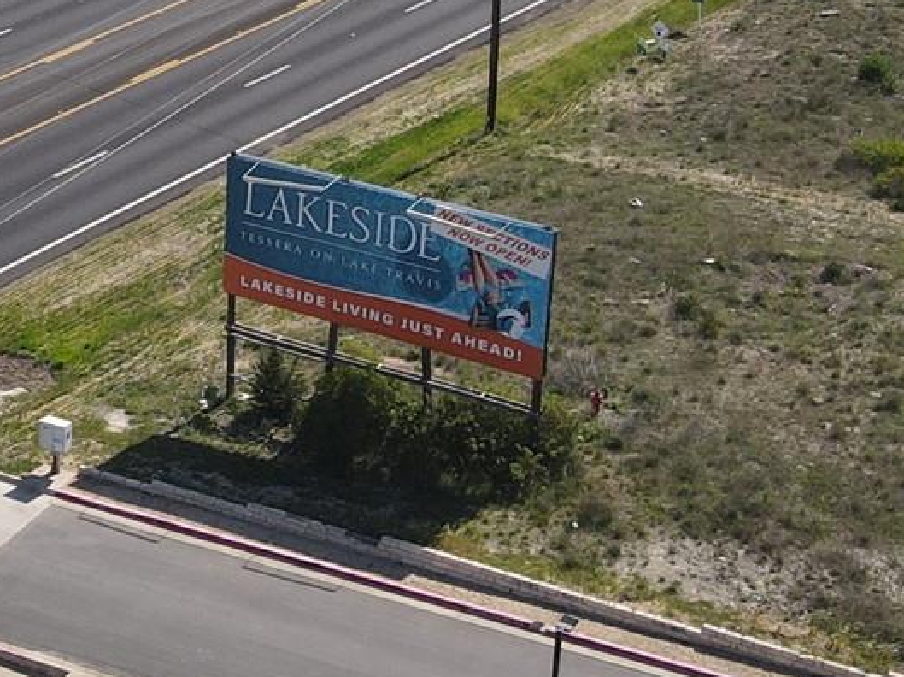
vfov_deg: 15.3
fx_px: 2427
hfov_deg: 19.7
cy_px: -118
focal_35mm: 93
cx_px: -202
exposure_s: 1/725
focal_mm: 4.5
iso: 100
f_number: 2.8
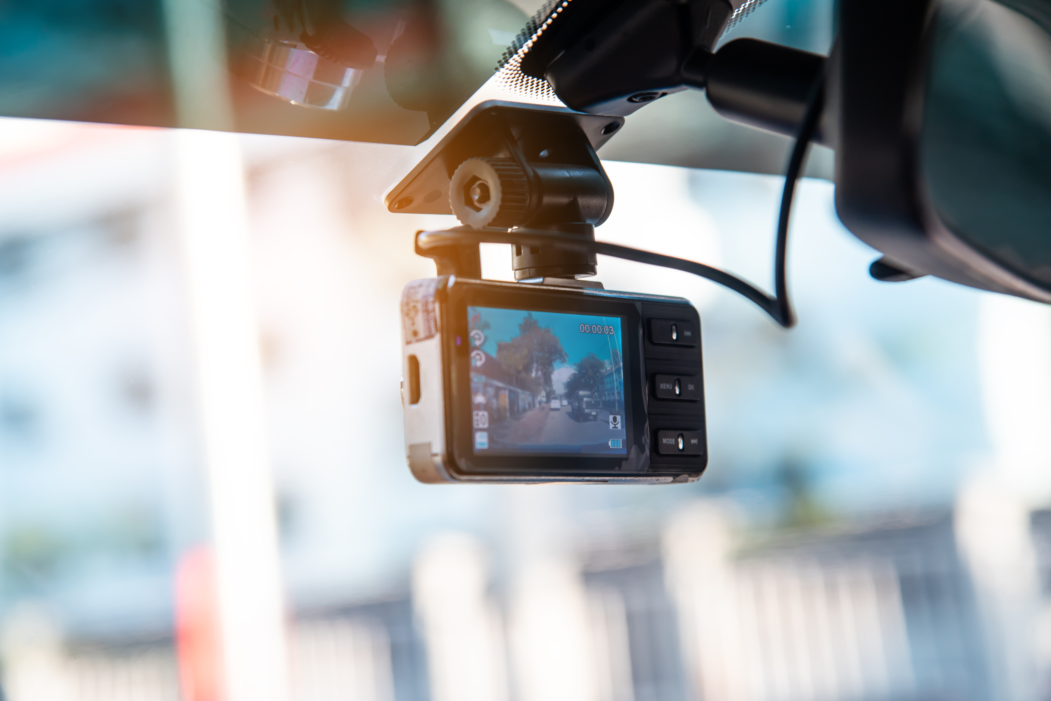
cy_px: 350
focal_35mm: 120
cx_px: 526
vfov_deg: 11.4
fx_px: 3504
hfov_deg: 17.1
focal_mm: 120
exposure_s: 1/60
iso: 640
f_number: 6.3
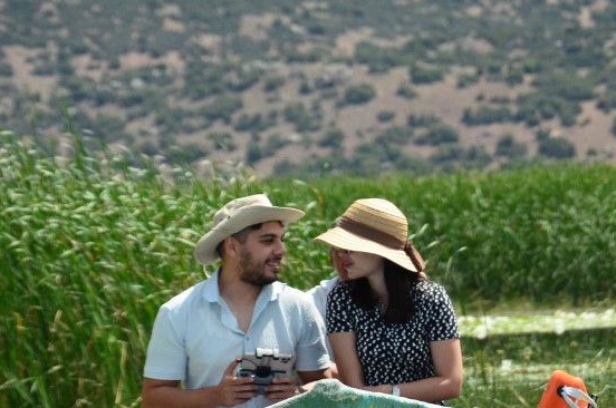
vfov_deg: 4.0
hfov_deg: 6.0
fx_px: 5843
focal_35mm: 342
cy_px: 363
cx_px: 378
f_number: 5.6
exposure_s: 1/1500
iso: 800
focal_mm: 105
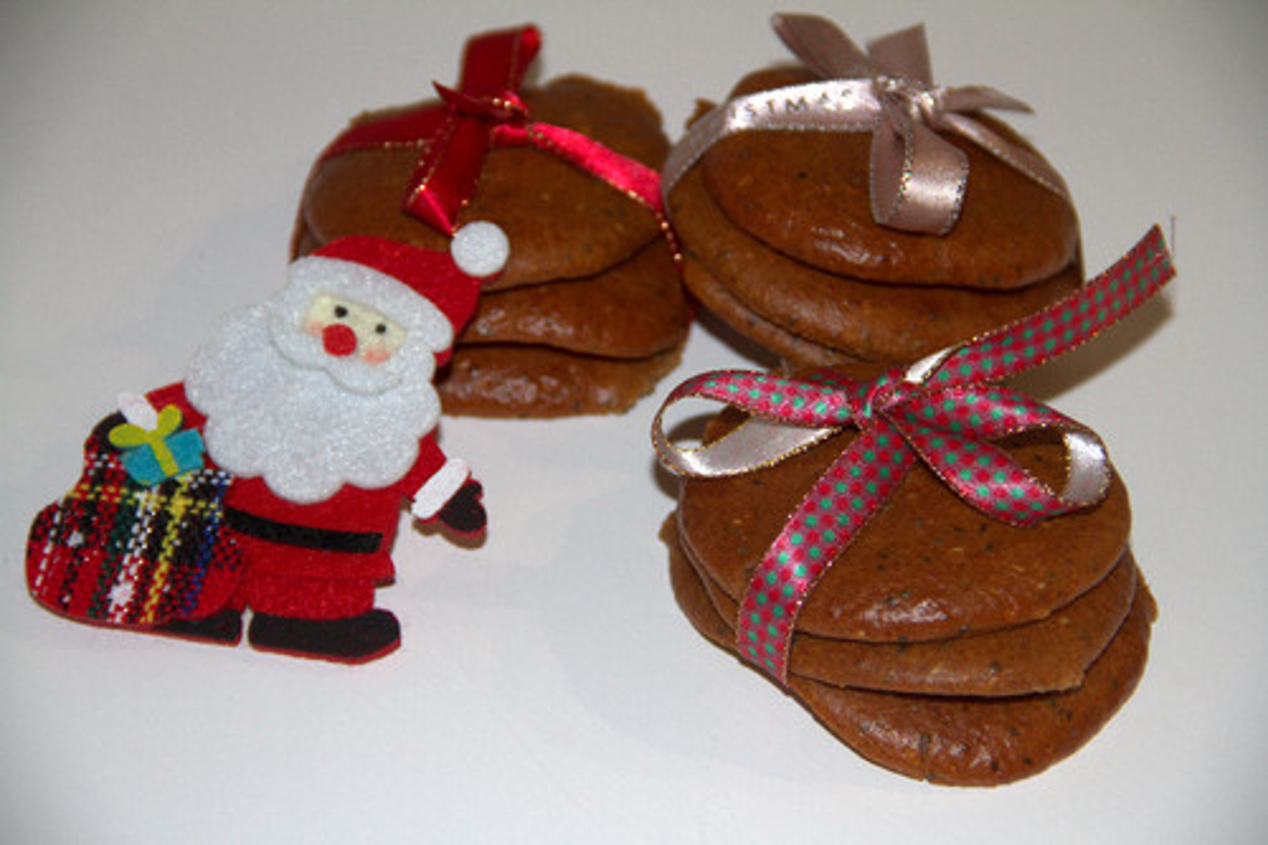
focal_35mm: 123
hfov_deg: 16.7
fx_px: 4331
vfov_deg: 11.1
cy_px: 422
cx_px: 634
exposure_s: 1/60
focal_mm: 79
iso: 400
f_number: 5.6
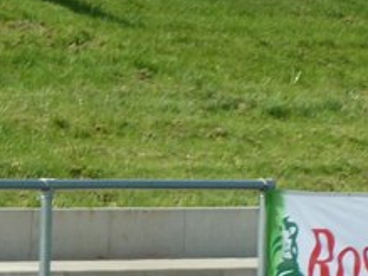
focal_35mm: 773
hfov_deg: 2.6
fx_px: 8213
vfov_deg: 1.9
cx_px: 44
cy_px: 289
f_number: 4.7
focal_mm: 39.7
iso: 160
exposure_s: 1/800
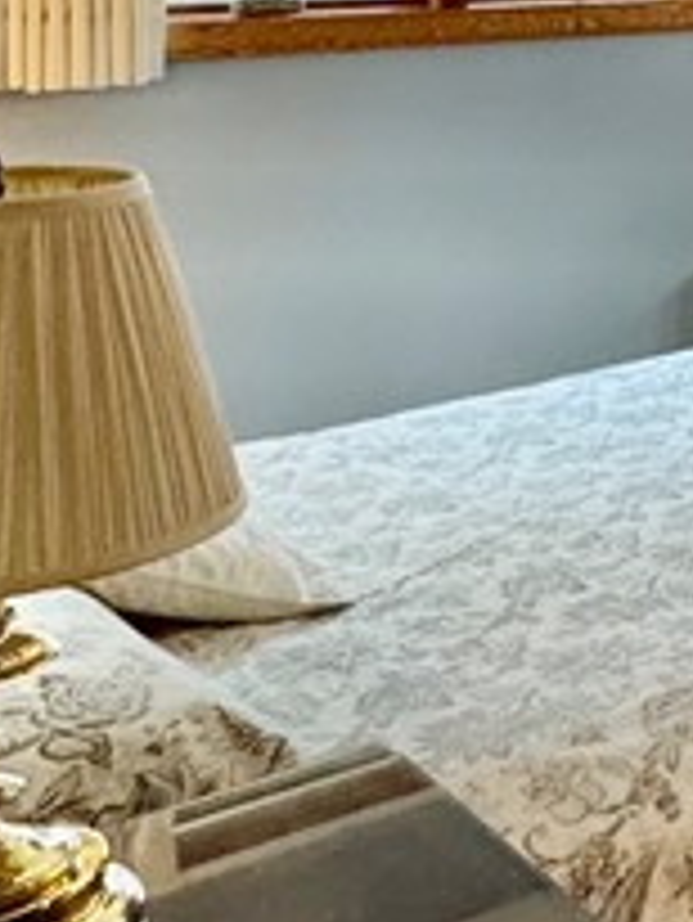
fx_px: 1867
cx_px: 1449
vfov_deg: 25.8
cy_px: -81
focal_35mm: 70
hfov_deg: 15.8
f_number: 2.2
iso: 400
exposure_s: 1/60
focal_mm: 2.22
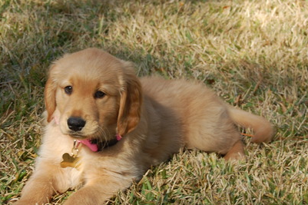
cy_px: 114
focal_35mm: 132
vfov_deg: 10.4
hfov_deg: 15.5
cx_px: 104
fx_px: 1127
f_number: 6.3
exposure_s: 1/160
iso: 200
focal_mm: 55
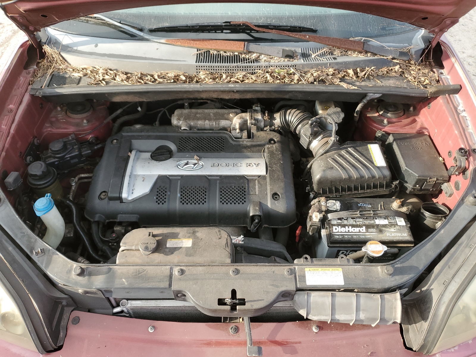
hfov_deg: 67.3
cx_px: 238
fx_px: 358
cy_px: 178
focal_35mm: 26
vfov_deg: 53.1
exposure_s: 1/323
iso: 50
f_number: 1.5
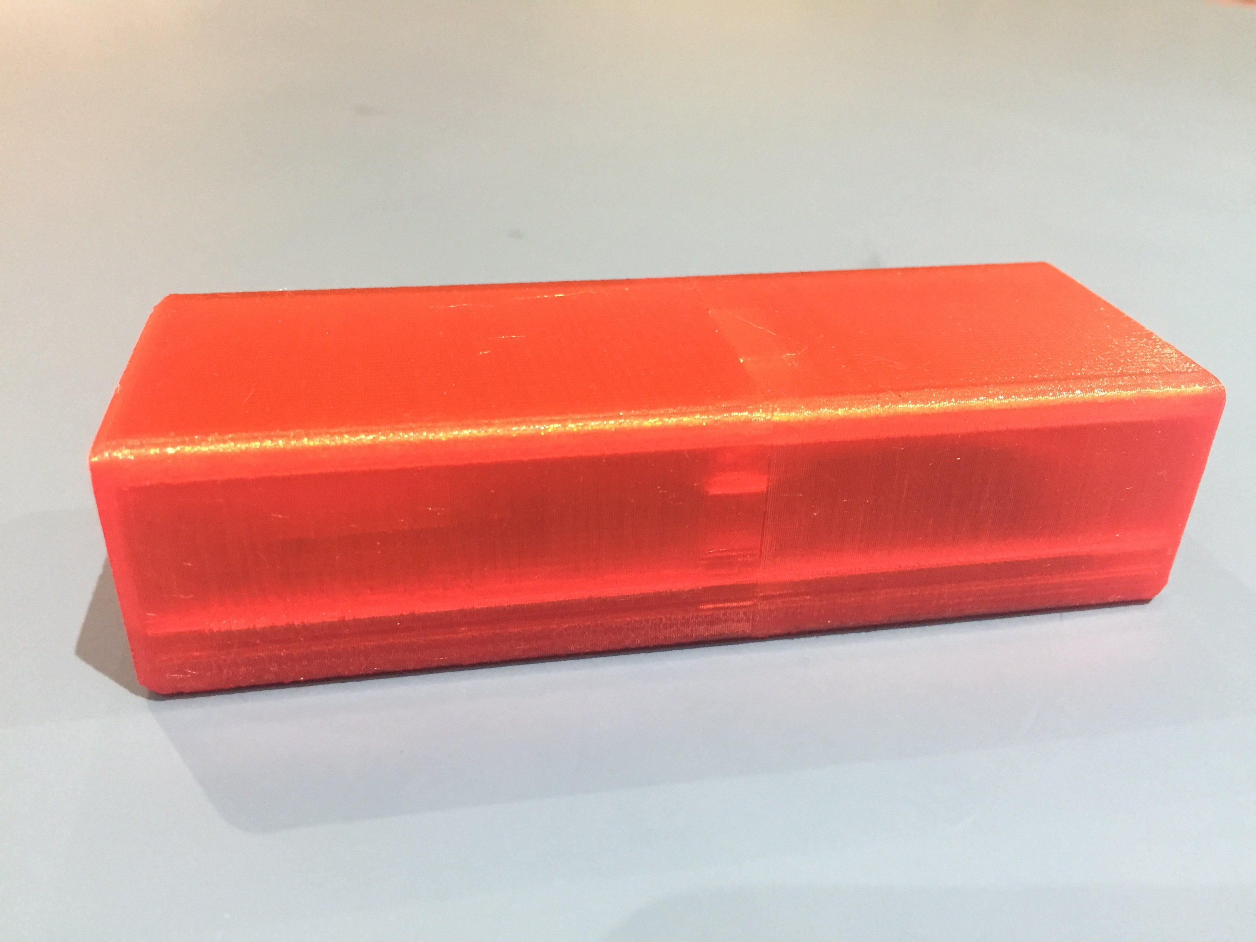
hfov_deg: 61.7
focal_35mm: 29
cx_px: 628
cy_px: 471
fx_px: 1052
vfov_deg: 48.2
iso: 250
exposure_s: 1/20
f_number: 2.2
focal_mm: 4.15
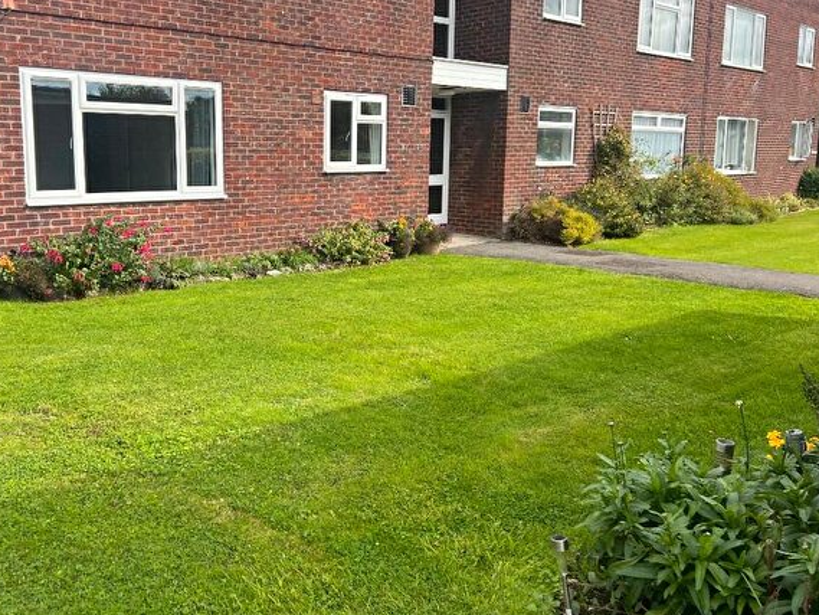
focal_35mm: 32
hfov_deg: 56.3
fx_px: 757
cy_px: 260
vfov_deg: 44.0
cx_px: 322
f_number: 1.5
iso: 50
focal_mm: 5.7
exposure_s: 1/1972
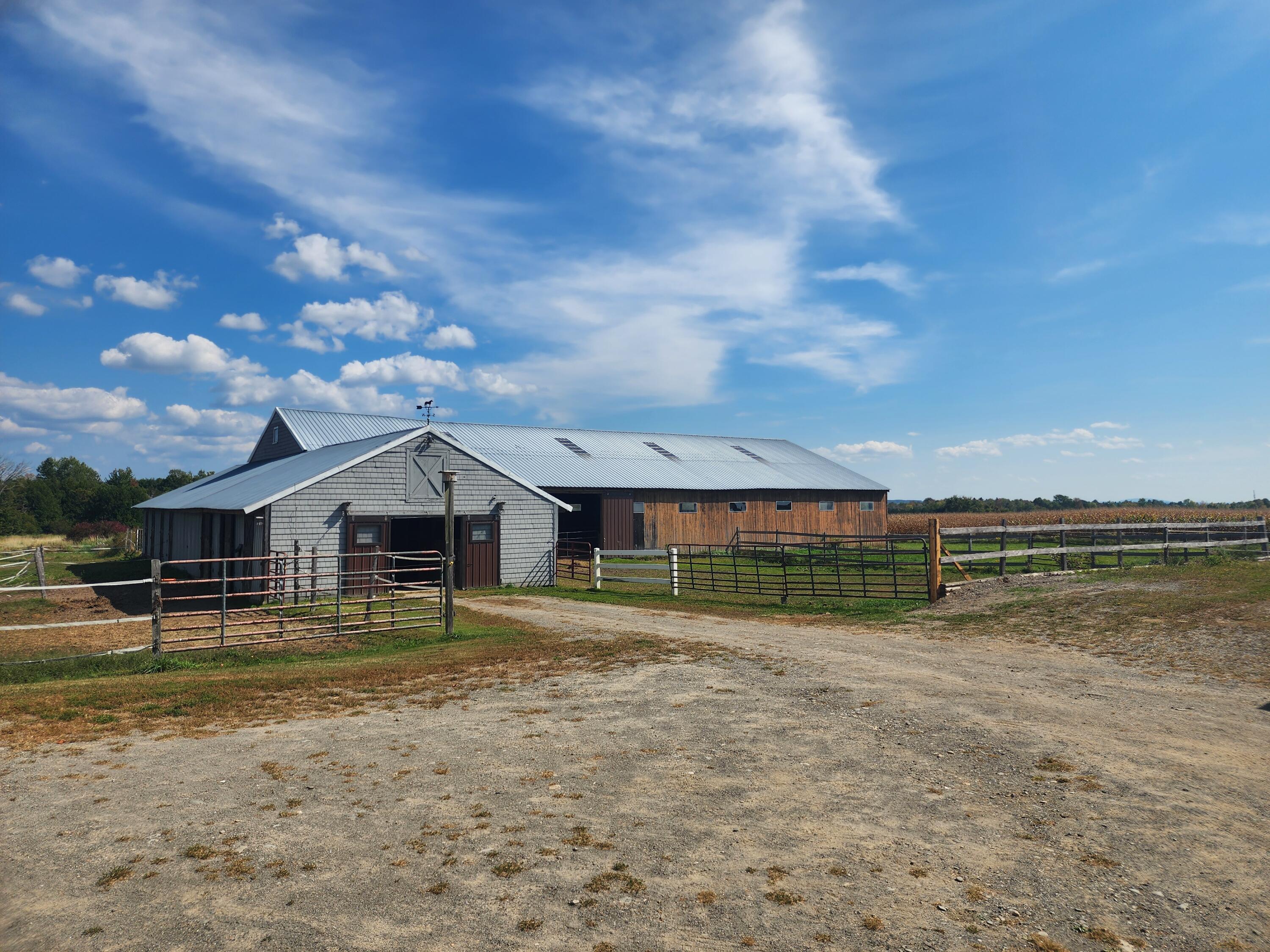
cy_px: 476
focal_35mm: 23
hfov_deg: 73.9
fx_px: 844
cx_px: 635
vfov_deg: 58.9
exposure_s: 1/1834
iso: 12
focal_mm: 6.4
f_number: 1.8
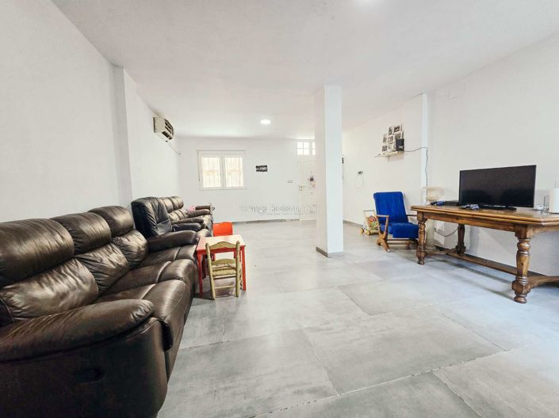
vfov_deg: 89.9
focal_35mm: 13
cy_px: 209
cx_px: 280
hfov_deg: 106.2
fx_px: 210
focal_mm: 2.2
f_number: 2.2
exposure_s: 1/50
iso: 250
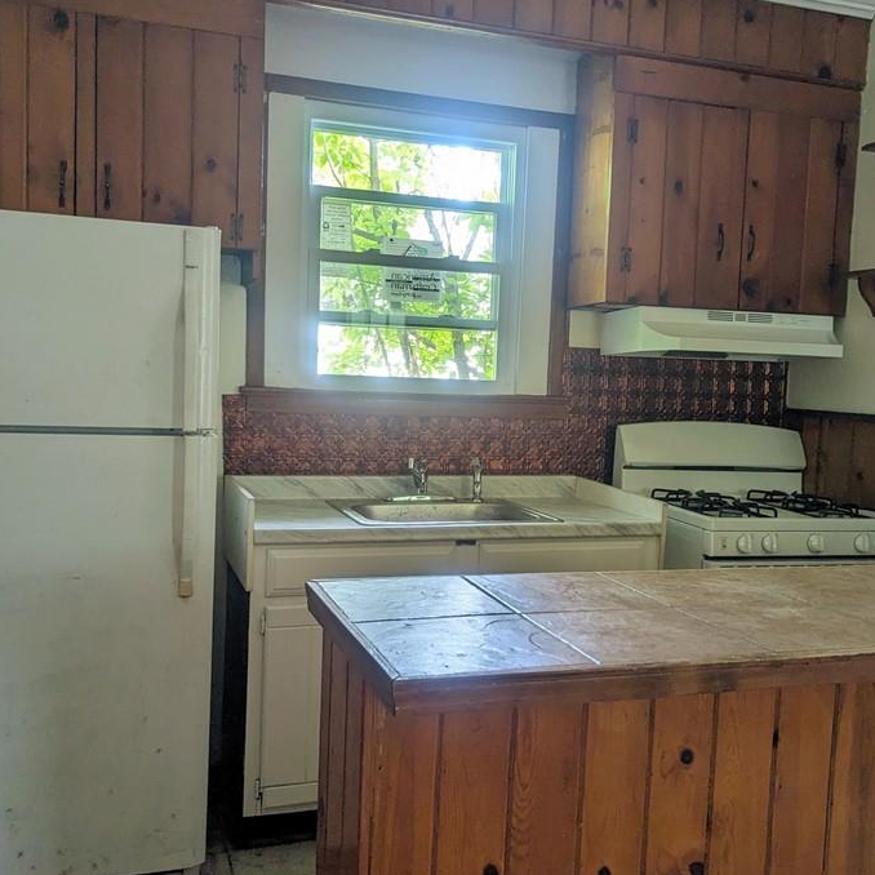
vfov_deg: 51.1
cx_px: 468
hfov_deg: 51.1
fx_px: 915
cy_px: 445
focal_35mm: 32
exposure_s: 1/38.7
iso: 81
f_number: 1.85
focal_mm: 6.81
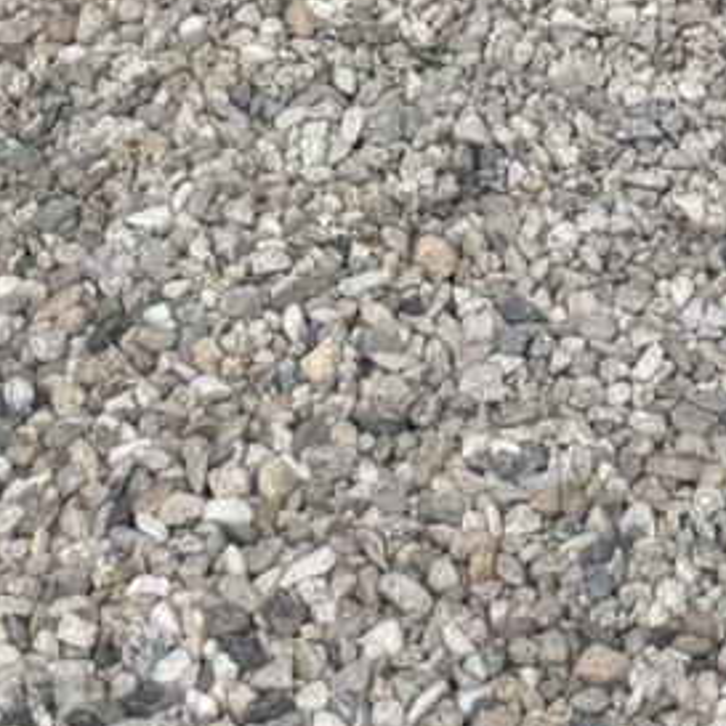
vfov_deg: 8.6
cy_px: -1617
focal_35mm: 159
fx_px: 3773
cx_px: 1186
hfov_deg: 10.5
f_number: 1.78
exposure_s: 1/377
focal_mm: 6.76
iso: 100
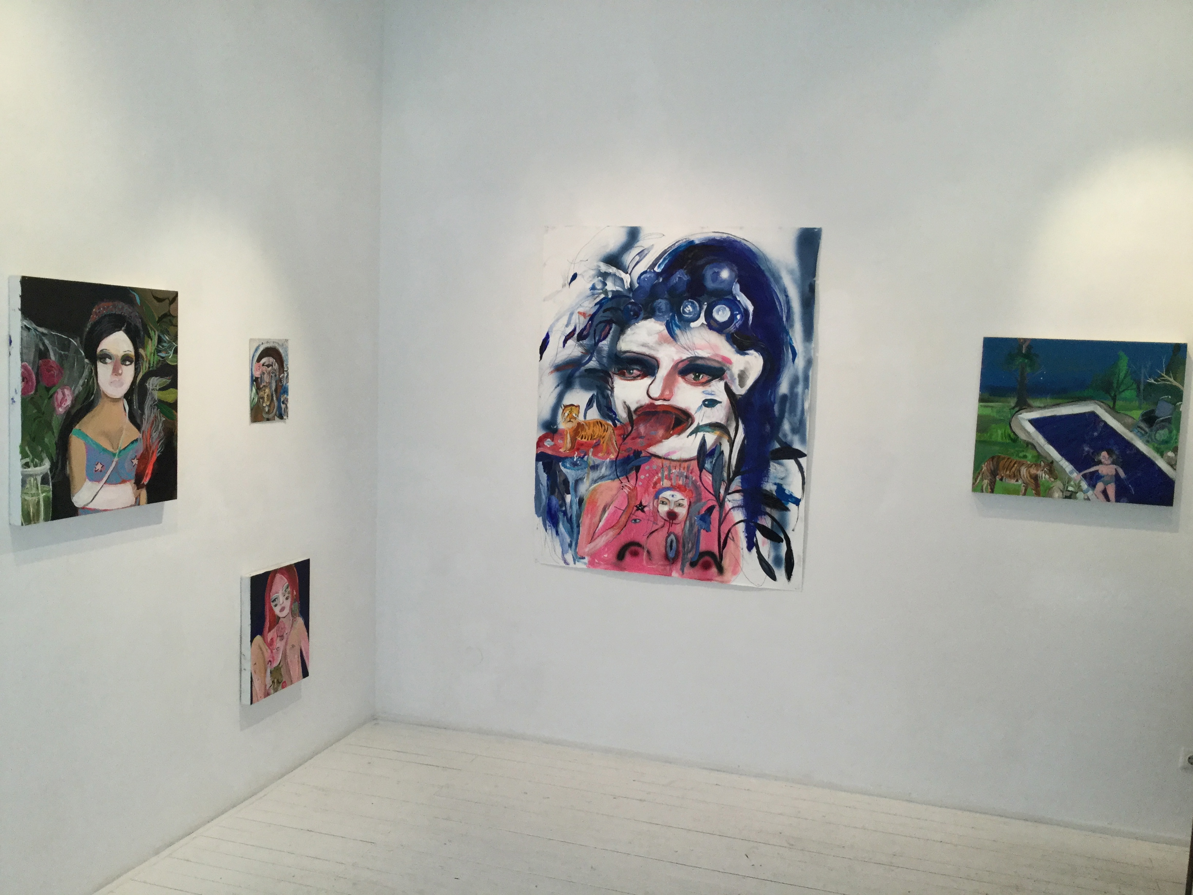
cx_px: 596
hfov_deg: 58.4
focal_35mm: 31
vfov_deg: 45.4
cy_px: 448
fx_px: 1068
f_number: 2.4
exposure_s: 1/33
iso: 50
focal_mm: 3.3
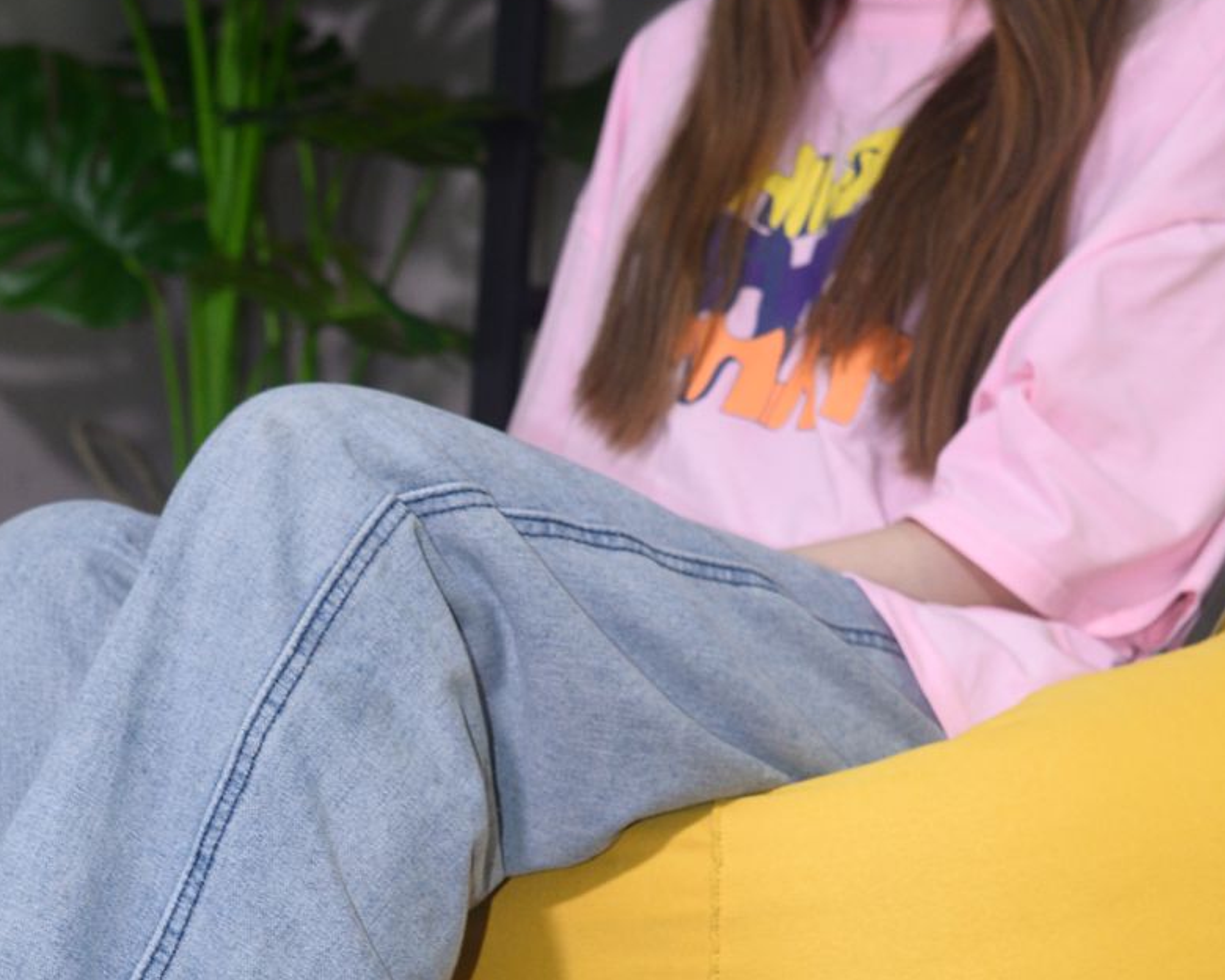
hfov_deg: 23.0
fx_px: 2973
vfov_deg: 18.6
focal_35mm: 82
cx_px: 283
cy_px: 676
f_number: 5
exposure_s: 1/100
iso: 500
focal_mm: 35
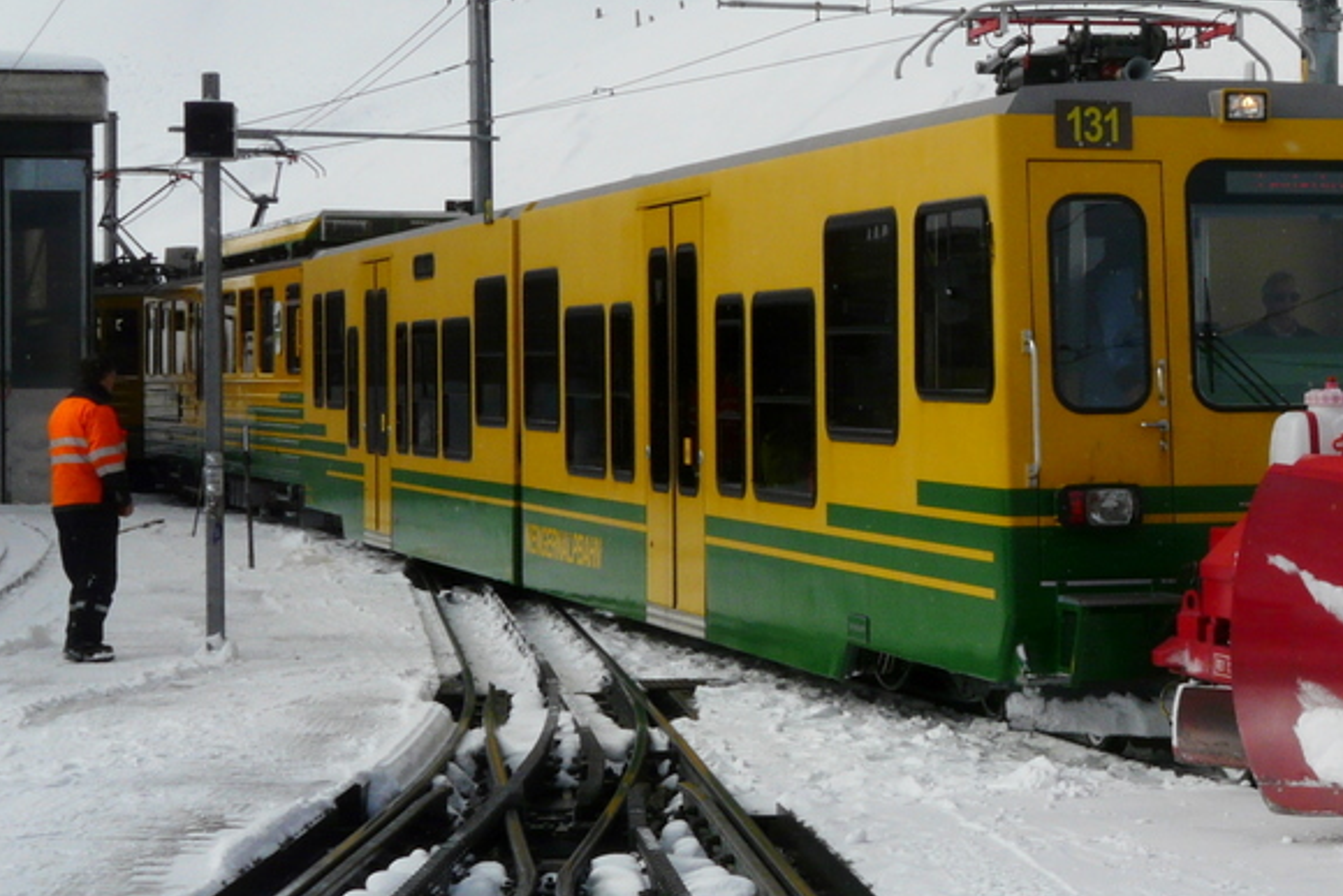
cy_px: 421
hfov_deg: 19.4
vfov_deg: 13.2
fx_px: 3881
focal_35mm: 104
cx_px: 1114
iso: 100
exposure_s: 1/640
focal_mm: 9.5
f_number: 8
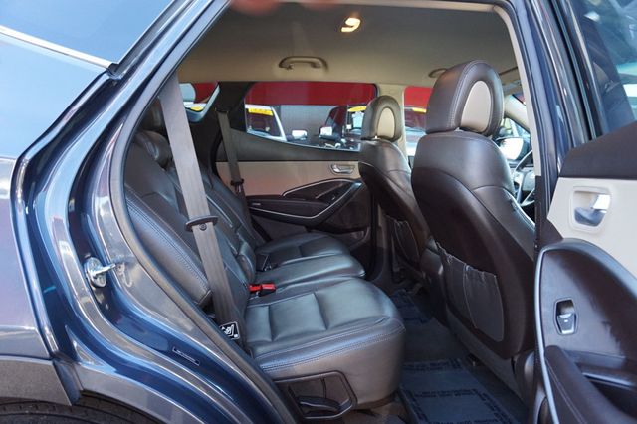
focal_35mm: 24
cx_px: 318
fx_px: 424
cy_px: 212
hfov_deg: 73.8
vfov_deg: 53.1
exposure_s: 1/160
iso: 1000
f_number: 4
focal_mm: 16
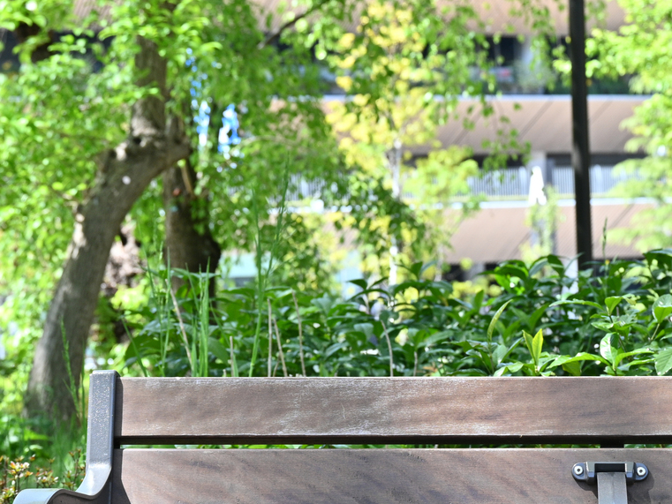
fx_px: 2699
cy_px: 467
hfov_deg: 14.2
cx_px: 443
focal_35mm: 139
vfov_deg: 10.6
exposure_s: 1/250
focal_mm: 55
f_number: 5.6
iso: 200
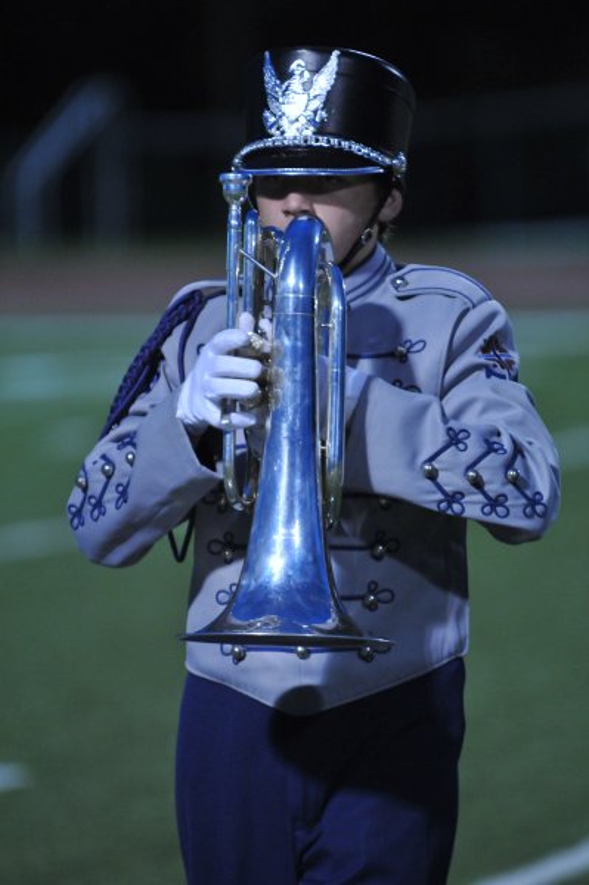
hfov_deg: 4.6
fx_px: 7375
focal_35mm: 300
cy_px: 442
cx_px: 294
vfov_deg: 6.9
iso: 1600
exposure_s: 1/320
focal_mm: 200
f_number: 2.8
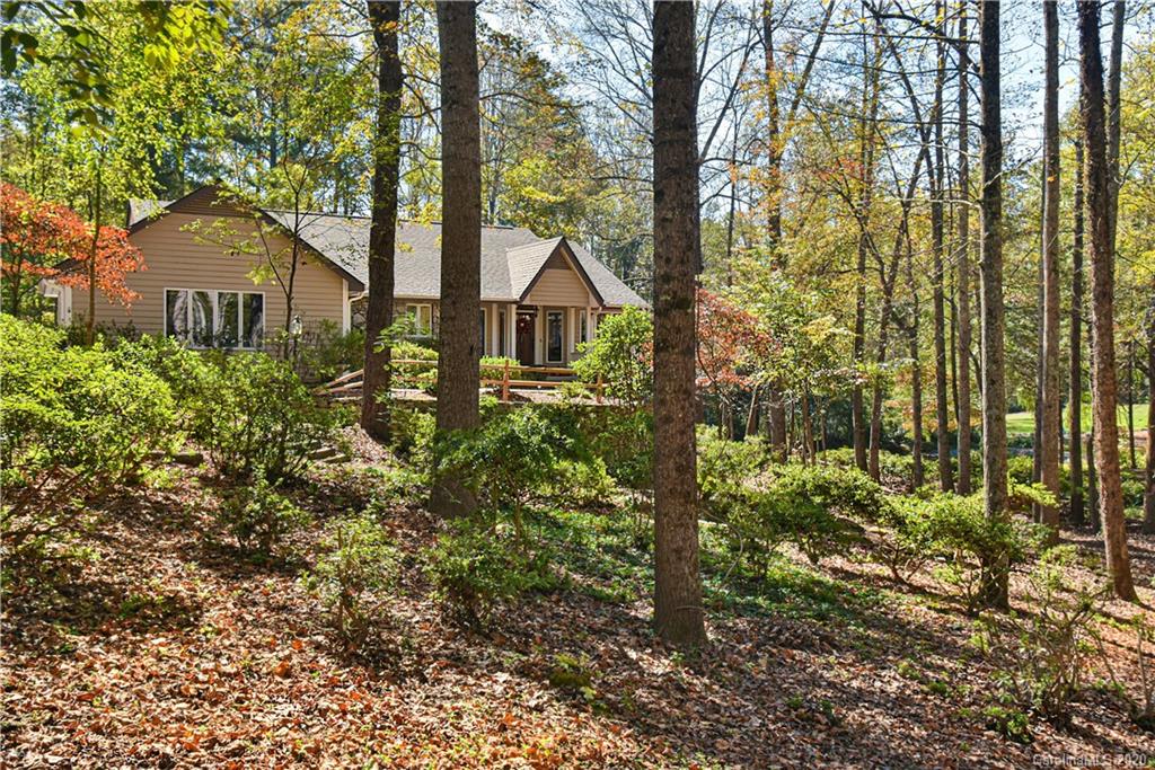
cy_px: 385
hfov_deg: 58.7
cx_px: 578
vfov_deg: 41.1
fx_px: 1027
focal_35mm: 32
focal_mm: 32
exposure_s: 1/250
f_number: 8
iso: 1600
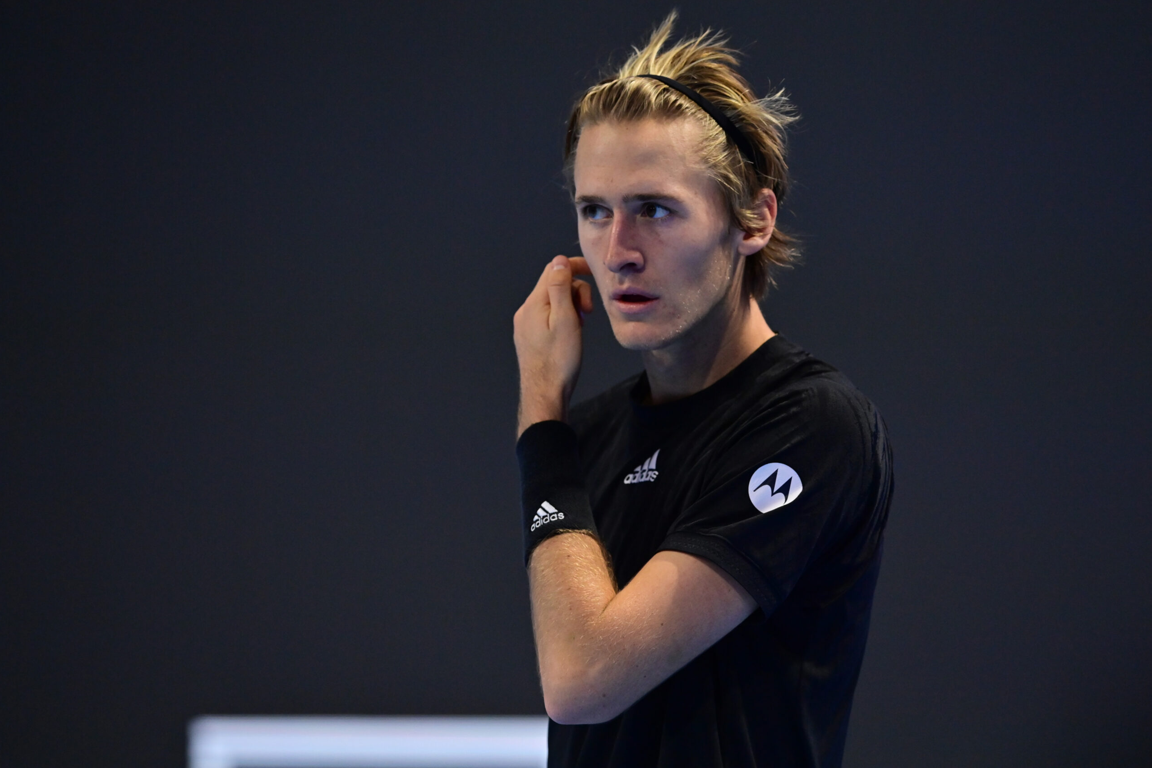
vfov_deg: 3.4
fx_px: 12832
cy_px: 384
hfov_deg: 5.1
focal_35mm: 401
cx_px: 576
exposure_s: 1/2000
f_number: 4
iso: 4000
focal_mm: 400
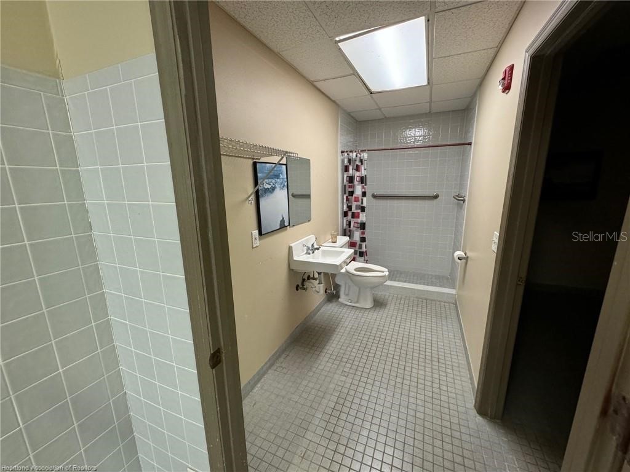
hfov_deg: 102.1
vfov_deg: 85.7
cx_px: 315
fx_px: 255
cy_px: 236
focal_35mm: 14
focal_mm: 2.22
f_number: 2.2
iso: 320
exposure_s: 1/60
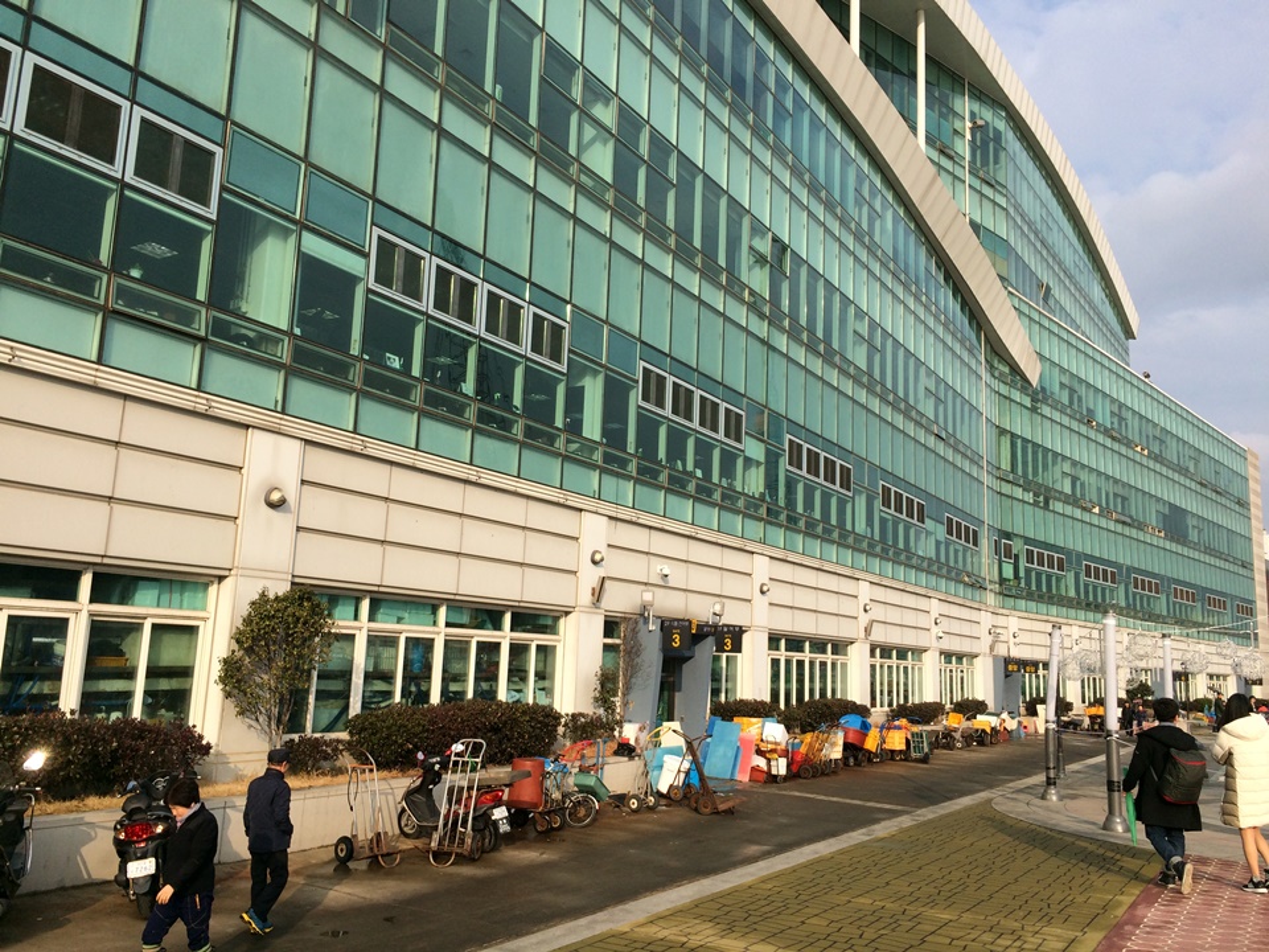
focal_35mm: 29
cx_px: 634
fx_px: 1063
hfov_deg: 61.7
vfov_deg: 48.2
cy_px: 476
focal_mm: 4.15
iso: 32
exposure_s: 1/1580
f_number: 2.2
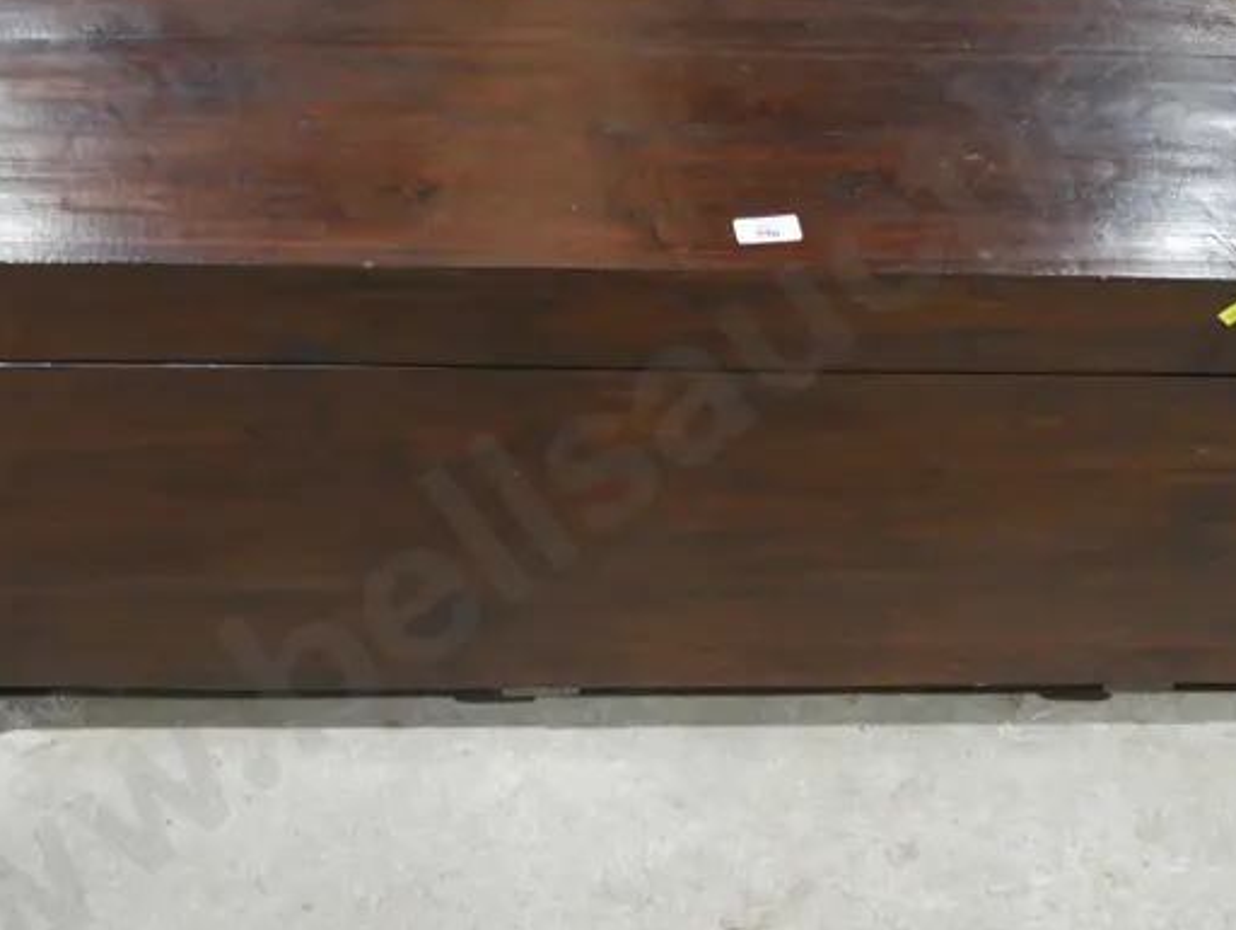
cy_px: 315
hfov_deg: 34.1
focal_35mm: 56
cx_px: 804
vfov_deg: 26.0
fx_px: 2001
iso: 400
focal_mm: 14
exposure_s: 1/60
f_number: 3.5
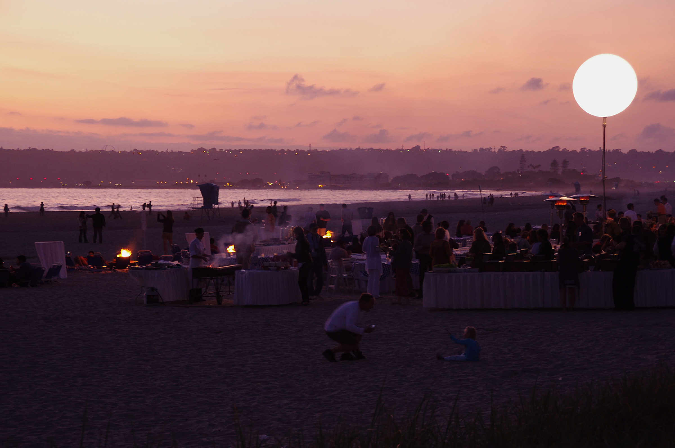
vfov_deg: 11.7
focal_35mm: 117
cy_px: 224
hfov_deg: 17.5
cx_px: 338
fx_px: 2191
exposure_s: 1/15
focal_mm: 78
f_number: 5.6
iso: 800
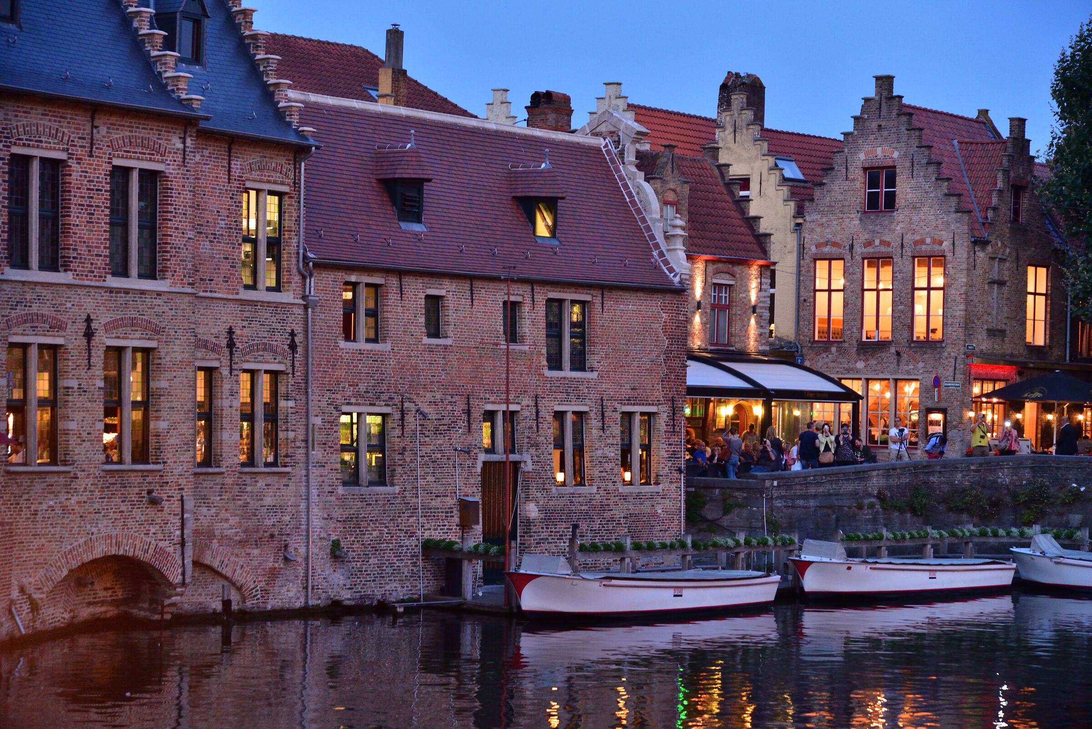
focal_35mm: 85
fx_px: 2579
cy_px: 364
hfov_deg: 23.9
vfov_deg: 16.1
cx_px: 546
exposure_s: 1/25
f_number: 4.5
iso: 1800
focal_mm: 85
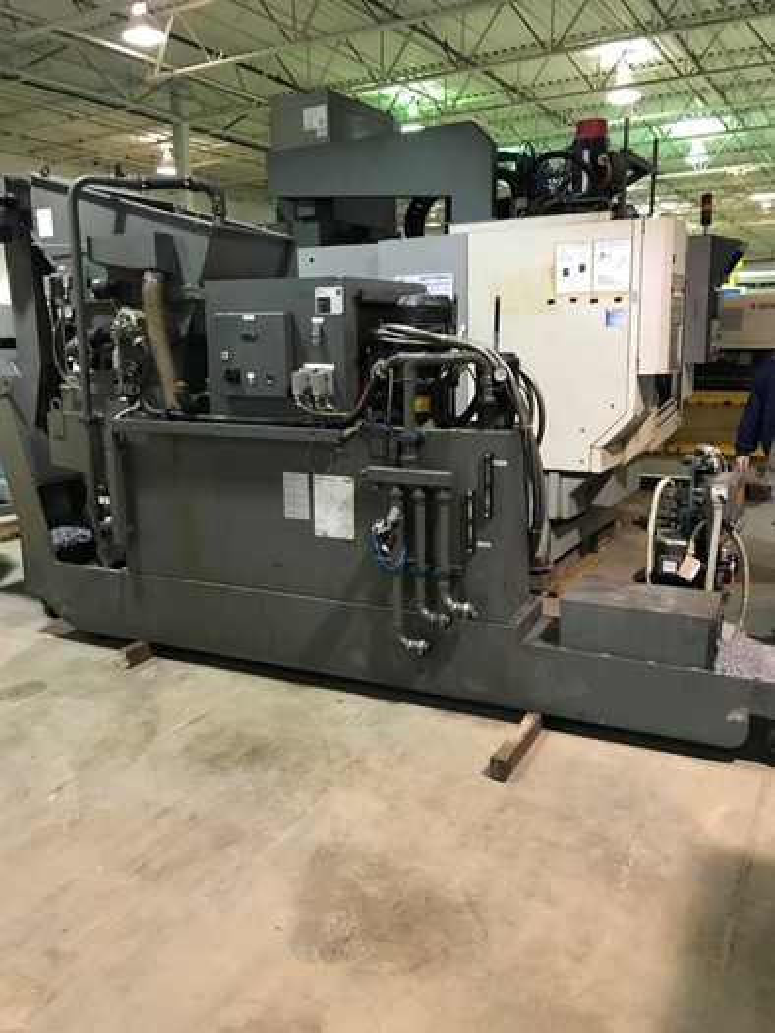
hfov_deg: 49.8
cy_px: 516
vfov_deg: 63.4
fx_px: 835
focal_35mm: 28
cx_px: 388
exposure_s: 1/12
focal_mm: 3.99
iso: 100
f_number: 1.8
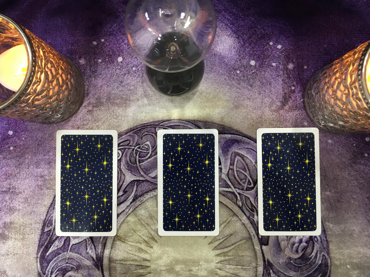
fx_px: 310
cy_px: 138
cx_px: 185
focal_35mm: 29
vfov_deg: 48.2
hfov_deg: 61.7
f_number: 2.2
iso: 64
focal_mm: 4.15
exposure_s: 1/33
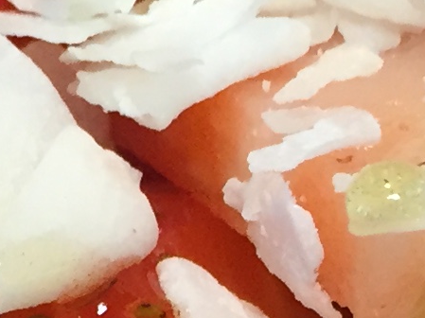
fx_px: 2588
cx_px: 138
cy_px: 702
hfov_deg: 9.4
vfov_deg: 6.7
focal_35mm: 211
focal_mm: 4.15
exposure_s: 1/30
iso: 50
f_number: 2.2
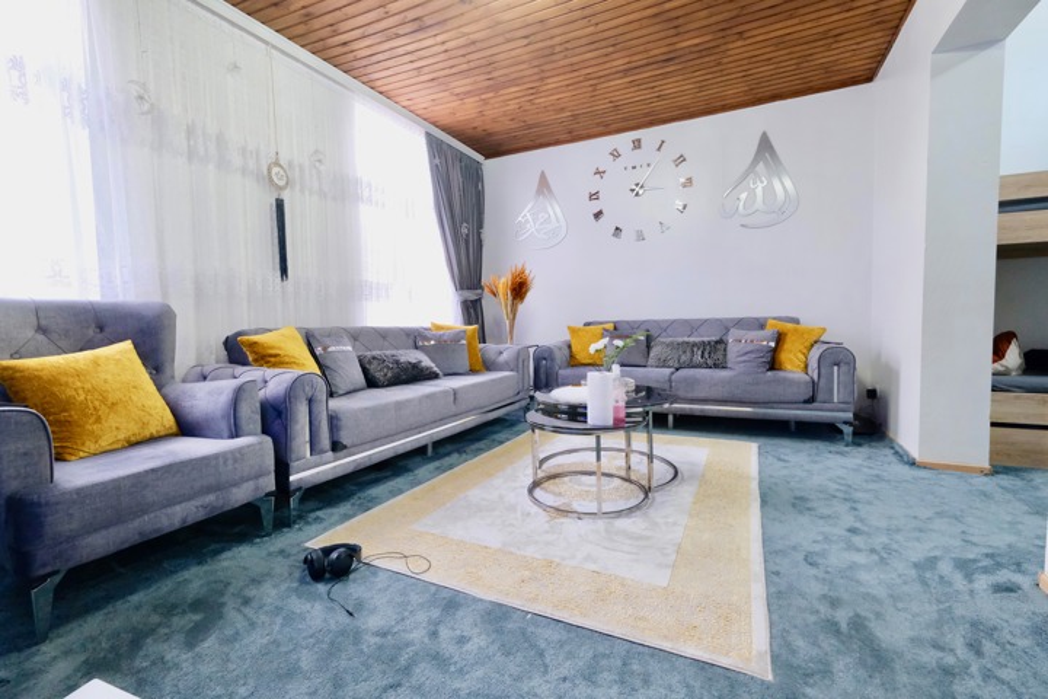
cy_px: 350
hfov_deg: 100.4
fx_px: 437
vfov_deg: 77.3
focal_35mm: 15
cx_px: 524
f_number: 4
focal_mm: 10
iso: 5000
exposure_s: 1/60
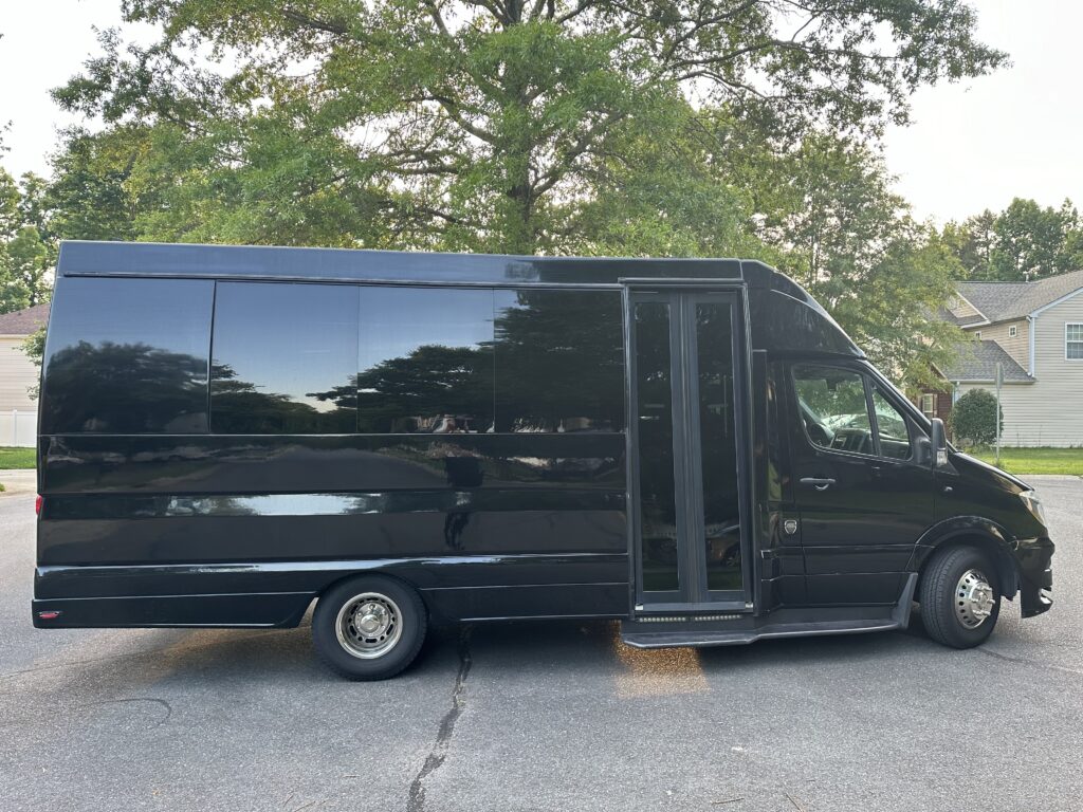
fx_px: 751
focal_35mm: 24
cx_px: 542
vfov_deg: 56.8
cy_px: 406
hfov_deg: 71.6
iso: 100
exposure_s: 1/121
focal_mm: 6.86
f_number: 1.78
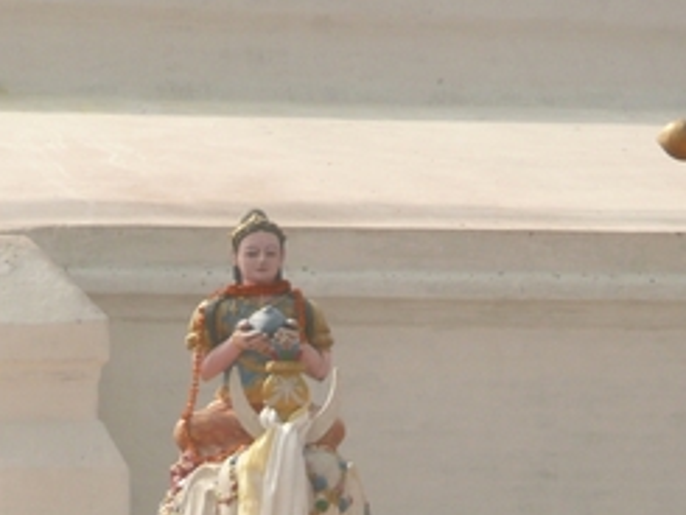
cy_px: 549
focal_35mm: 519
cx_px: 451
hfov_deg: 3.8
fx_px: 10290
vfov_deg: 2.9
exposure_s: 1/500
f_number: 4.8
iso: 100
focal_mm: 34.8
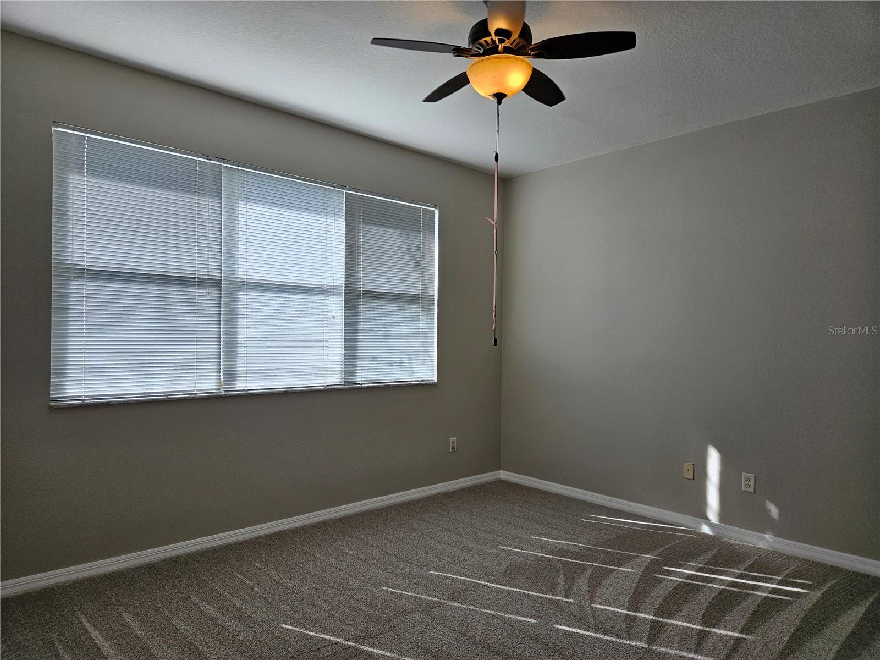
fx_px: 585
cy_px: 330
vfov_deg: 58.9
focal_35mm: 23
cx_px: 440
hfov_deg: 73.9
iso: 50
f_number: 1.8
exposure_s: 1/207
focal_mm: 5.4
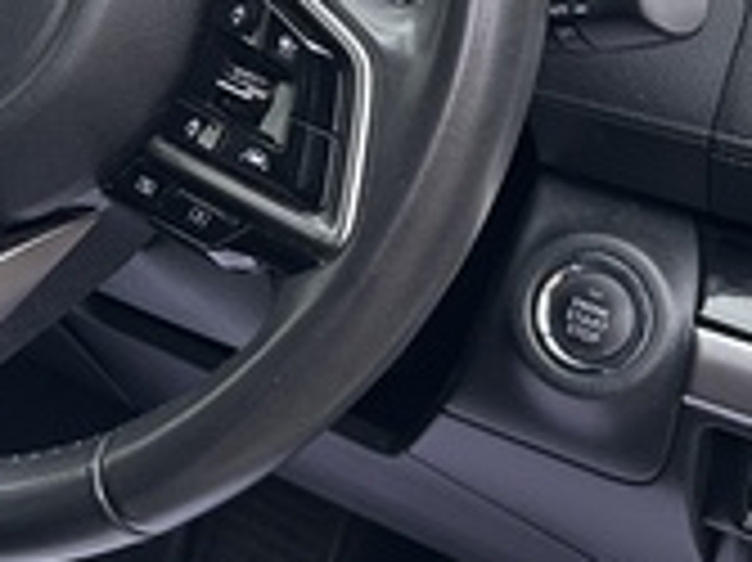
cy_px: -306
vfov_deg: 14.8
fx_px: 1997
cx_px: 5
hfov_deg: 20.6
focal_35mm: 92
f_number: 1.78
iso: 80
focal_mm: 6.86
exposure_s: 1/594
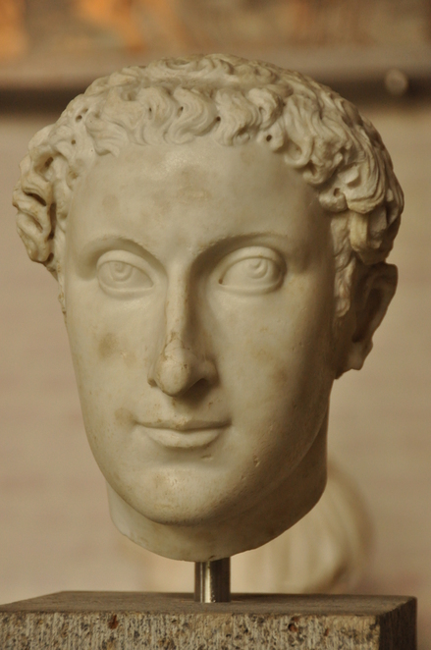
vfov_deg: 14.4
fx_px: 2568
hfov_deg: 9.6
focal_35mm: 142
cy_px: 325
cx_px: 216
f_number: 5.3
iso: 1000
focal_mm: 95
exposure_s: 1/50
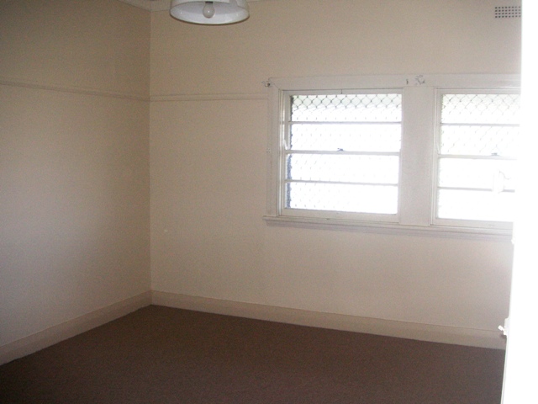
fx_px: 575
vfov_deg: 38.7
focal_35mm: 37
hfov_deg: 50.1
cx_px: 269
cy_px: 202
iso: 160
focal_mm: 6.1
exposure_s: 1/60
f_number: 2.8
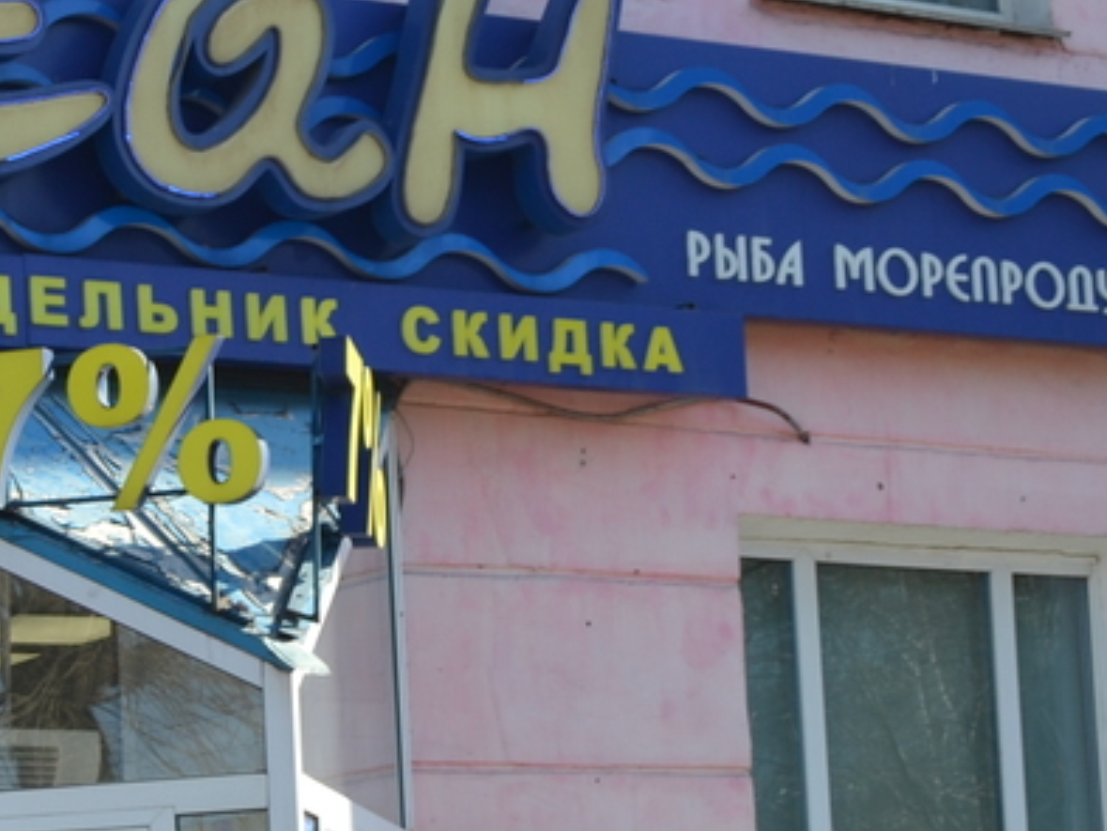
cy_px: 916
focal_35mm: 110
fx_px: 3519
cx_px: -397
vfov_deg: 13.2
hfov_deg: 16.7
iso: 100
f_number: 6.3
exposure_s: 1/160
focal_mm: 20
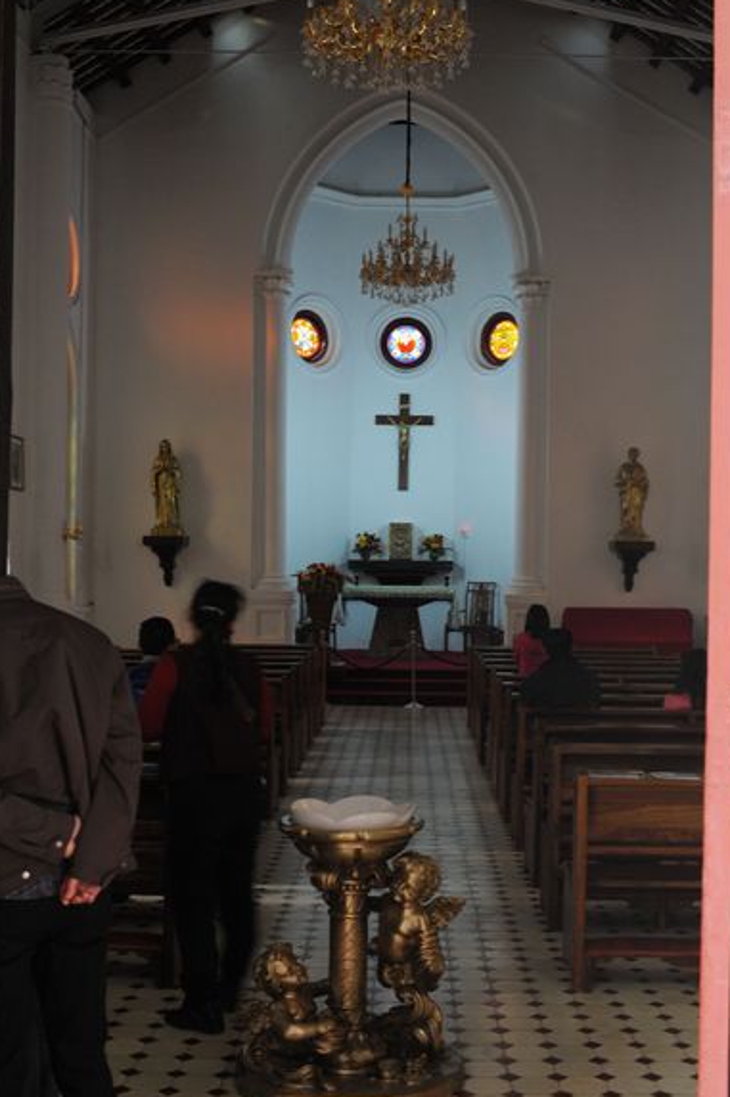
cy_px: 636
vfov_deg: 44.4
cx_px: 388
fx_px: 1341
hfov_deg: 30.5
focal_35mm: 44
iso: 1600
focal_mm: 35
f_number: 8
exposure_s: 1/30
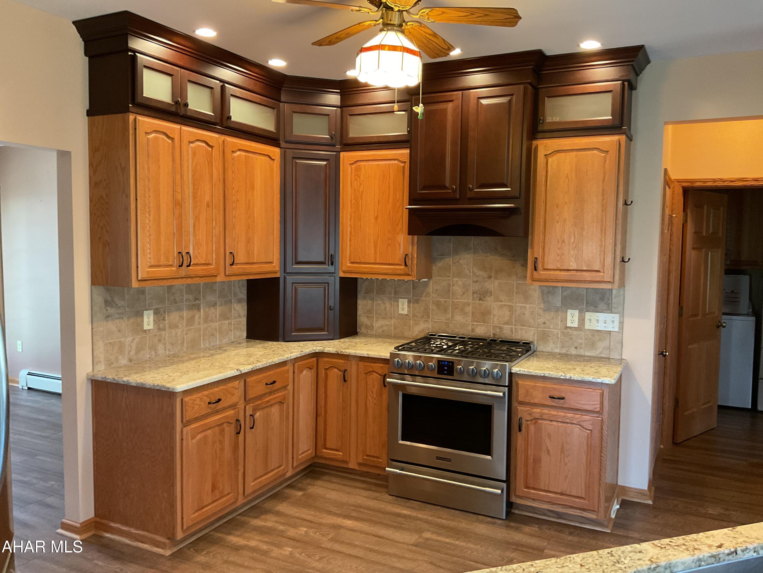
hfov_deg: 61.7
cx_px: 382
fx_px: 639
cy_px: 286
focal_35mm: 29
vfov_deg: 48.2
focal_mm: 3
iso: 250
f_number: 1.8
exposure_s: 1/60
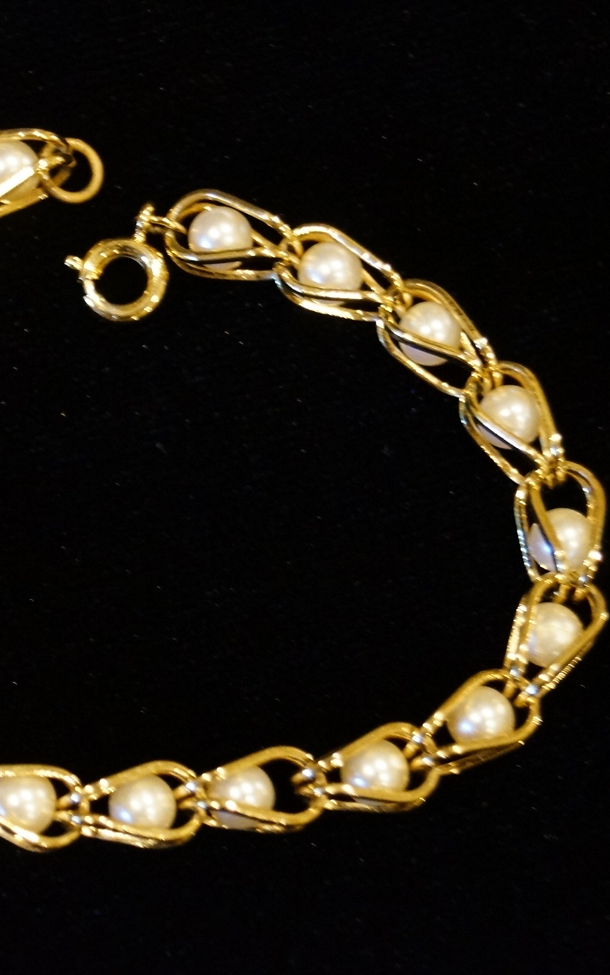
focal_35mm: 104
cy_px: 488
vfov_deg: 20.0
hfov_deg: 12.5
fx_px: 2759
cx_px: 87
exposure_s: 1/20
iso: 3200
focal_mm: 45
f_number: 5.6
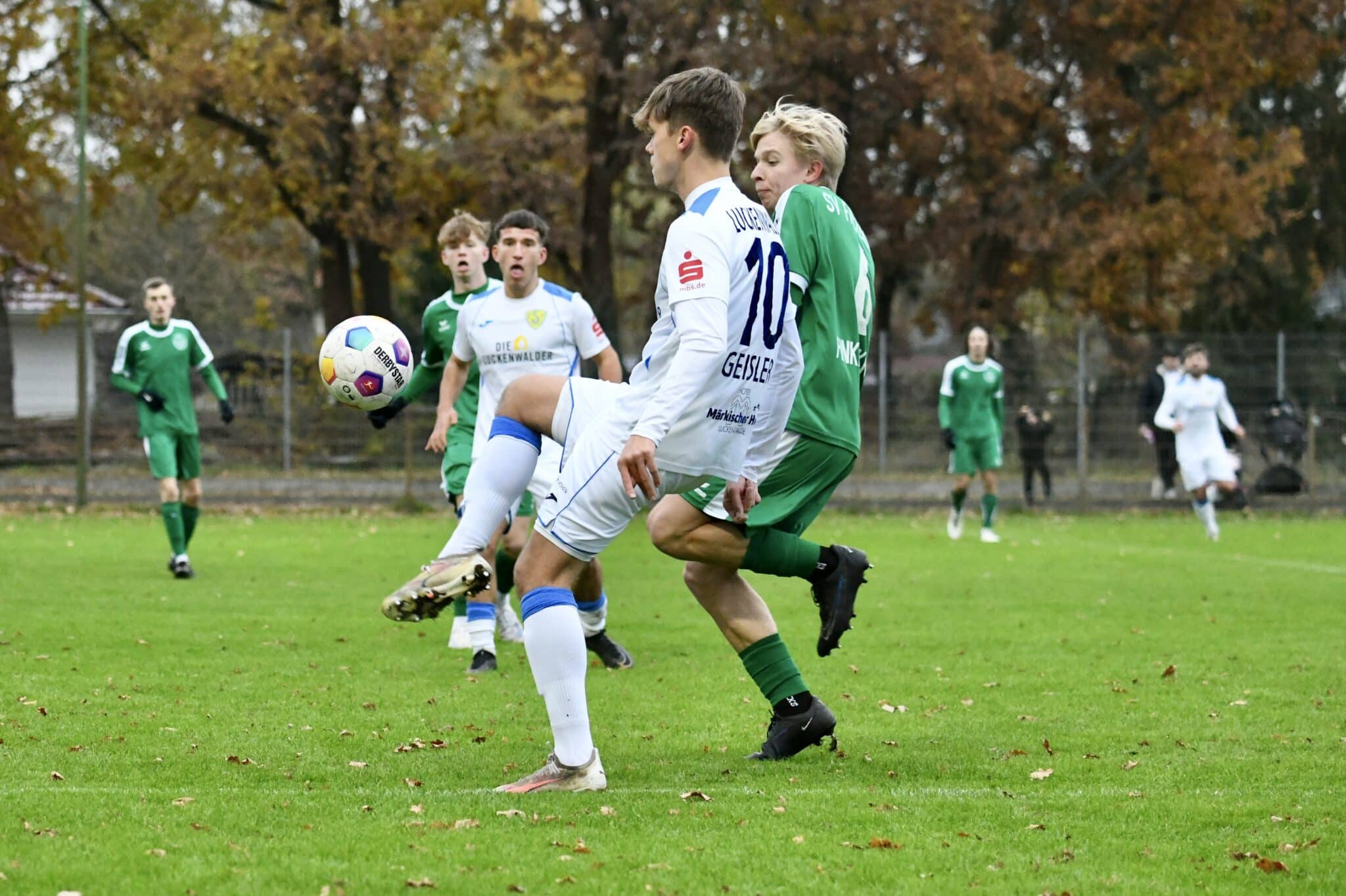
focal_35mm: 116
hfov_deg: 17.6
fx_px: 4336
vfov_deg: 11.8
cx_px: 673
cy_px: 448
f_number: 4.8
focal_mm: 116
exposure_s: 1/1600
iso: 8000
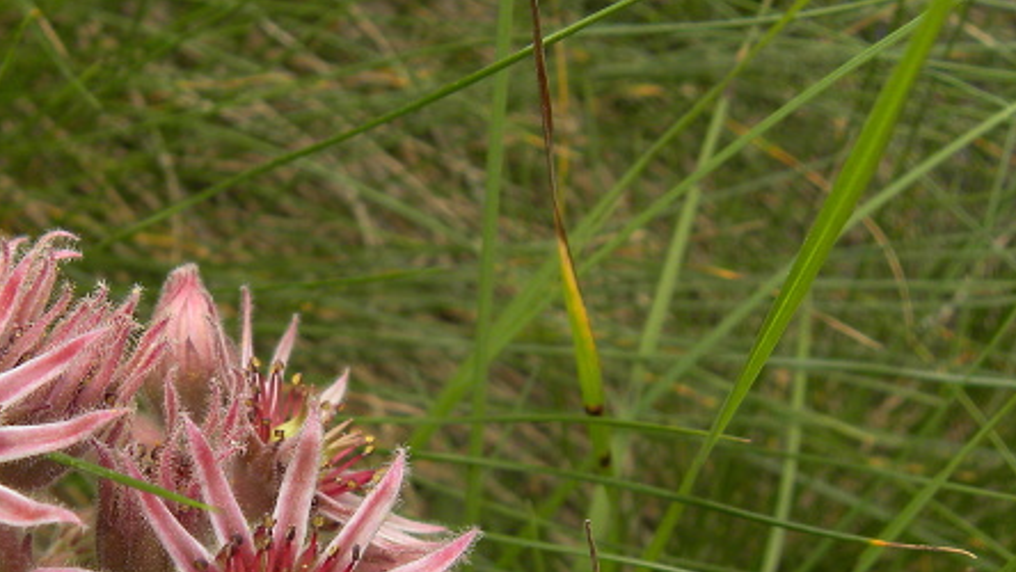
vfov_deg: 22.9
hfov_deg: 38.6
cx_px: 165
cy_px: 529
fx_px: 1374
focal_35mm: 51
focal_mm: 4.6
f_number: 3.5
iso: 100
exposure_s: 1/250
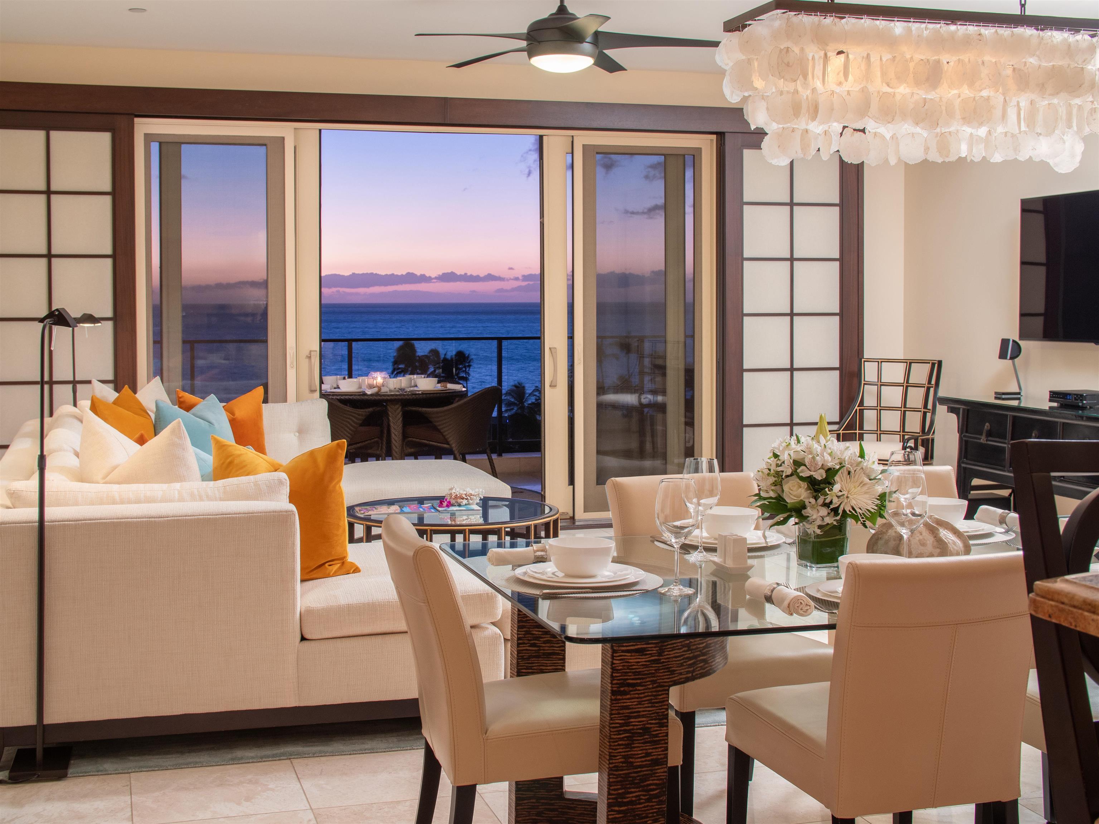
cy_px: 412
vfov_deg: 32.9
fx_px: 1397
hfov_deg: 42.9
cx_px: 550
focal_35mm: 44
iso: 400
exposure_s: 1/40
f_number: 5.6
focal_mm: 22
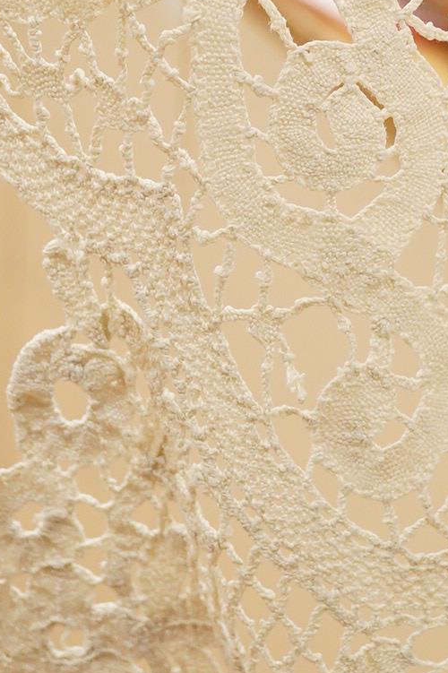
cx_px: 308
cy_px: 12
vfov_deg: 17.0
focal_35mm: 118
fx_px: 2205
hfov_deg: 11.6
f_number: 3.5
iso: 2500
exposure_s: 1/400
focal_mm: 30
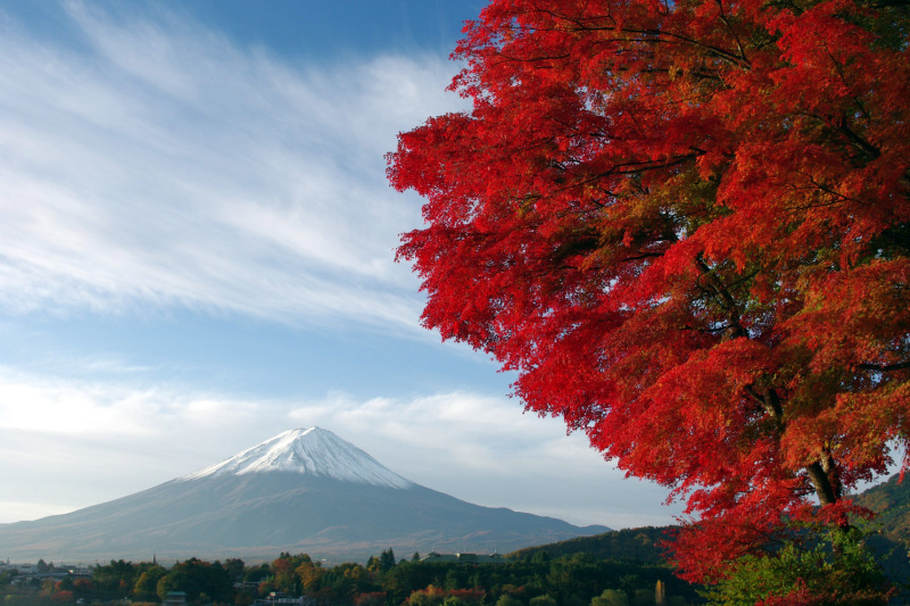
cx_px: 455
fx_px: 910
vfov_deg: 36.9
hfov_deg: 53.1
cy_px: 303
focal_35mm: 36
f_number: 13
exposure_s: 1/80
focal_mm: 24.38
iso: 100
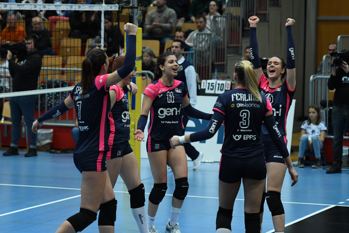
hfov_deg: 13.7
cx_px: 174
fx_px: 1454
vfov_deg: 9.1
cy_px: 116
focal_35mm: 150
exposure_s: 1/1250
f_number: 2.8
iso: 2200
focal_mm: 100
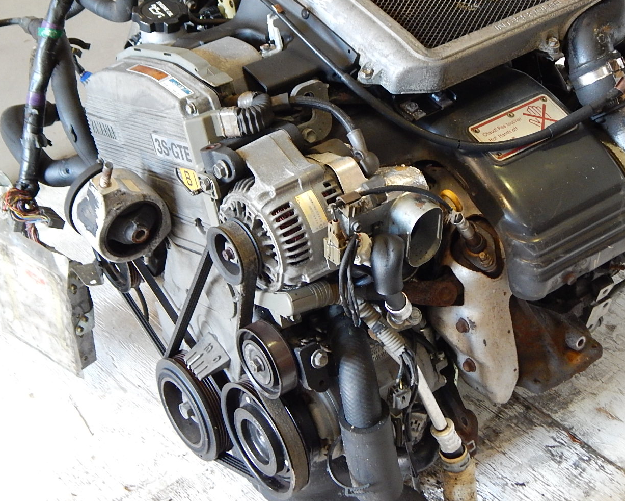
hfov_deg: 27.1
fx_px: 1295
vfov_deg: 21.8
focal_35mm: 70
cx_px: 375
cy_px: 209
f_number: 3.8
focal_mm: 9.7
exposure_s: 1/8
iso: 450
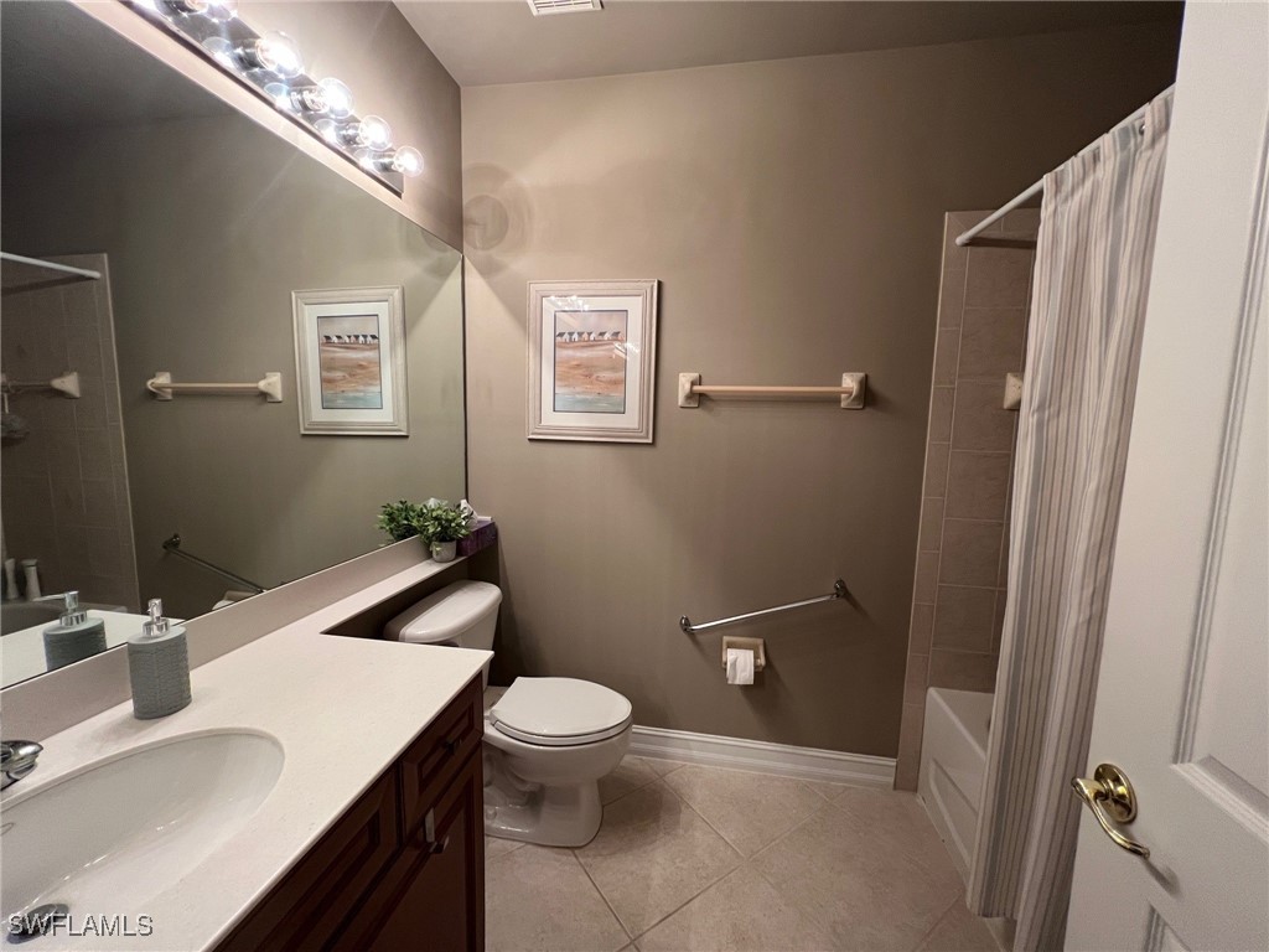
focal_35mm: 13
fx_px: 477
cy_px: 476
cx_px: 634
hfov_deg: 106.2
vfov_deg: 89.9
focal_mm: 1.57
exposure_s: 1/60
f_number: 1.8
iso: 250
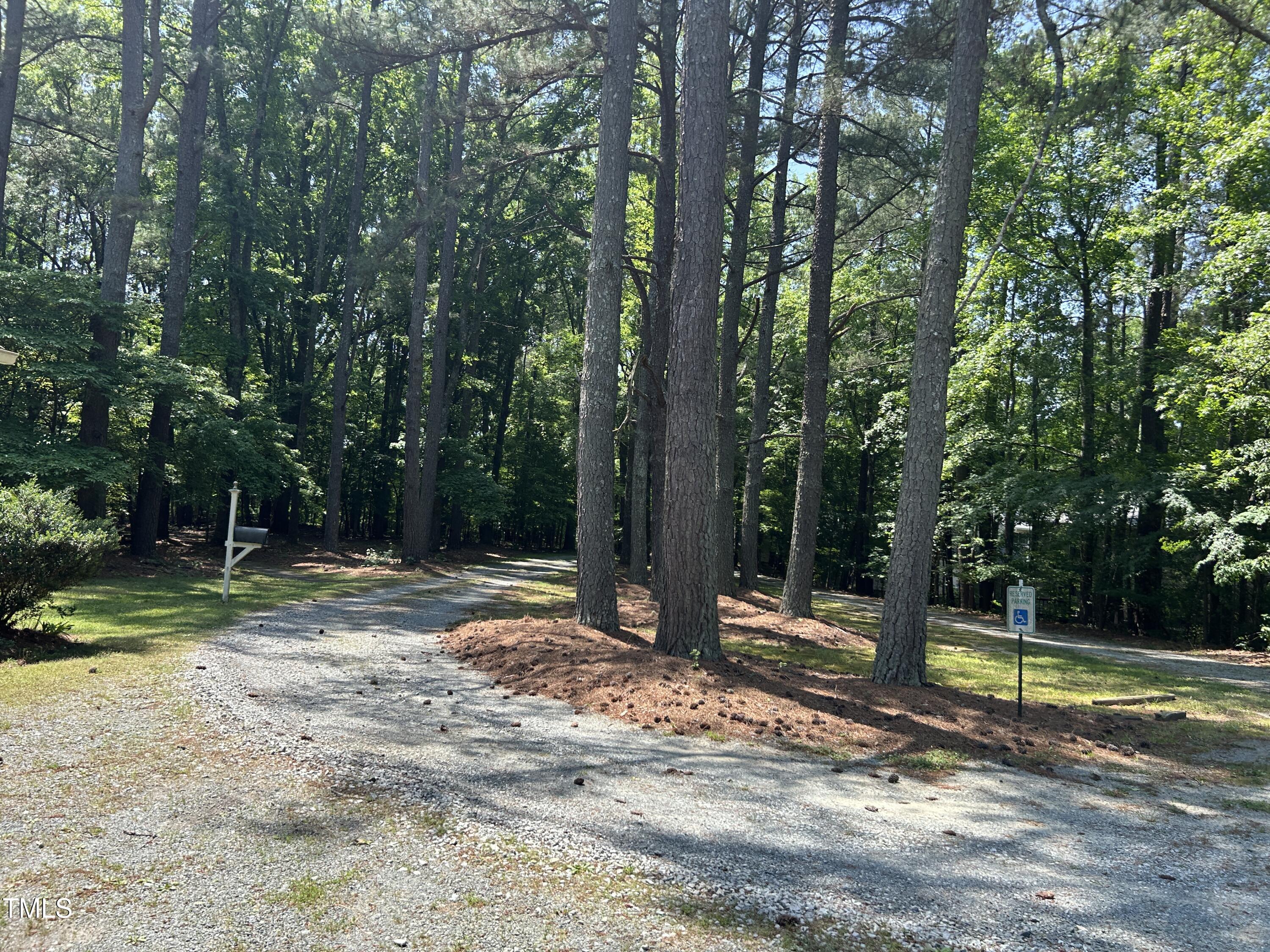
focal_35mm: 26
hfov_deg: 67.3
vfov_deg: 53.1
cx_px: 635
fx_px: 954
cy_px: 476
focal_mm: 5.7
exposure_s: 1/1079
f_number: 1.5
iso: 50
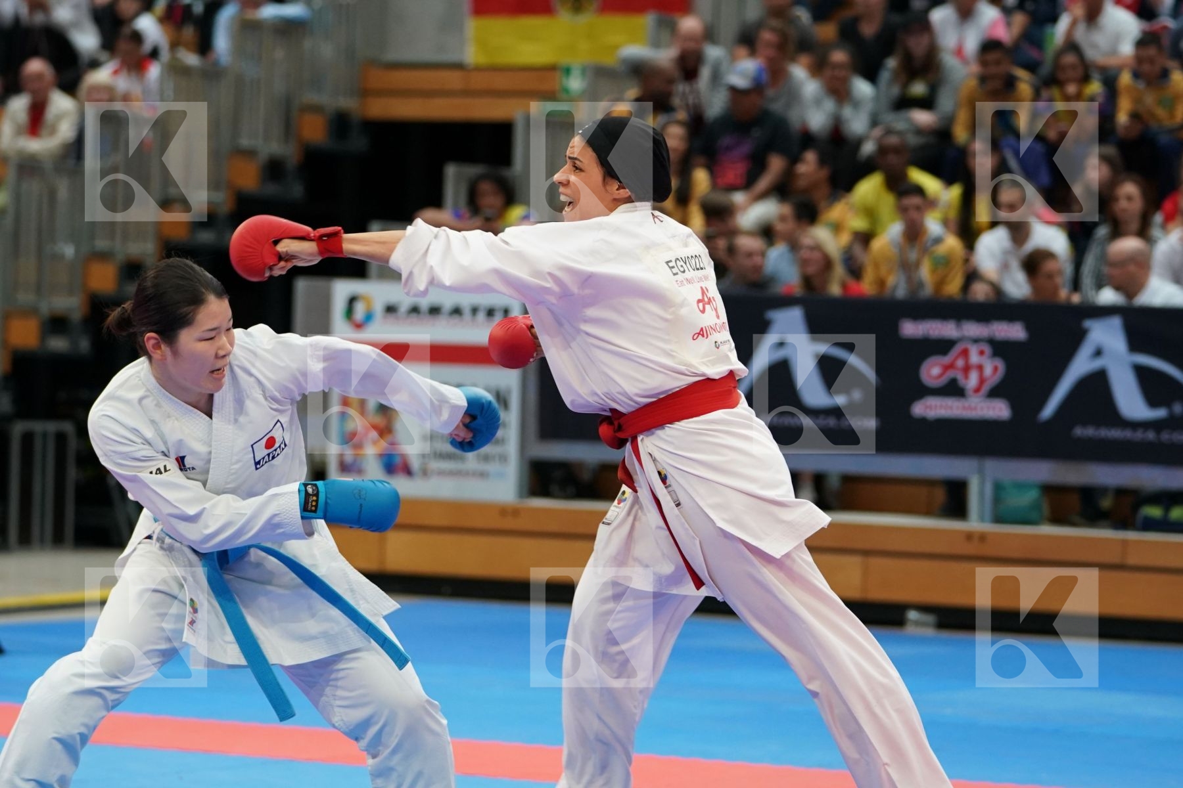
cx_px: 592
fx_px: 4567
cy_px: 394
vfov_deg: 9.9
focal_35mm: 139
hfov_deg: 14.8
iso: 2000
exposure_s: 1/1000
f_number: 2.8
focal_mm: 93
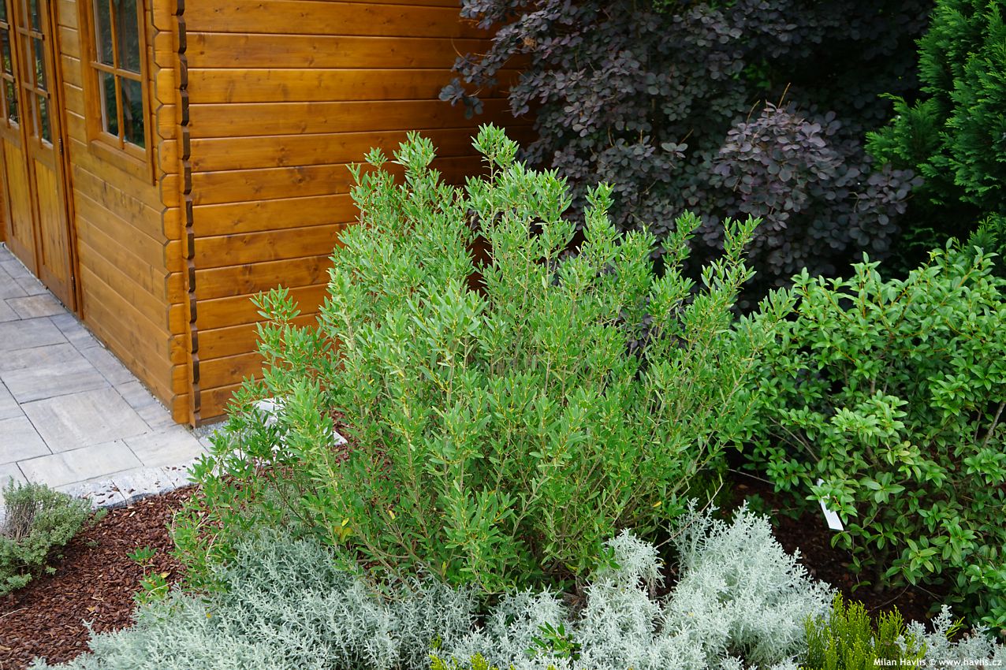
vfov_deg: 38.9
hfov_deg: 55.8
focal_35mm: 34
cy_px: 335
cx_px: 503
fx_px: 950
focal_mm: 34
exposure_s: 1/60
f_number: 5
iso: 100
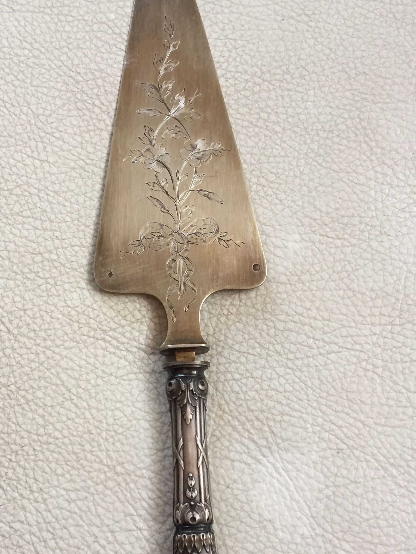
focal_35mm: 43
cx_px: 177
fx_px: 689
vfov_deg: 43.6
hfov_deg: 33.5
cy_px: 340
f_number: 2.2
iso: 64
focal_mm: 4.15
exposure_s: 1/33
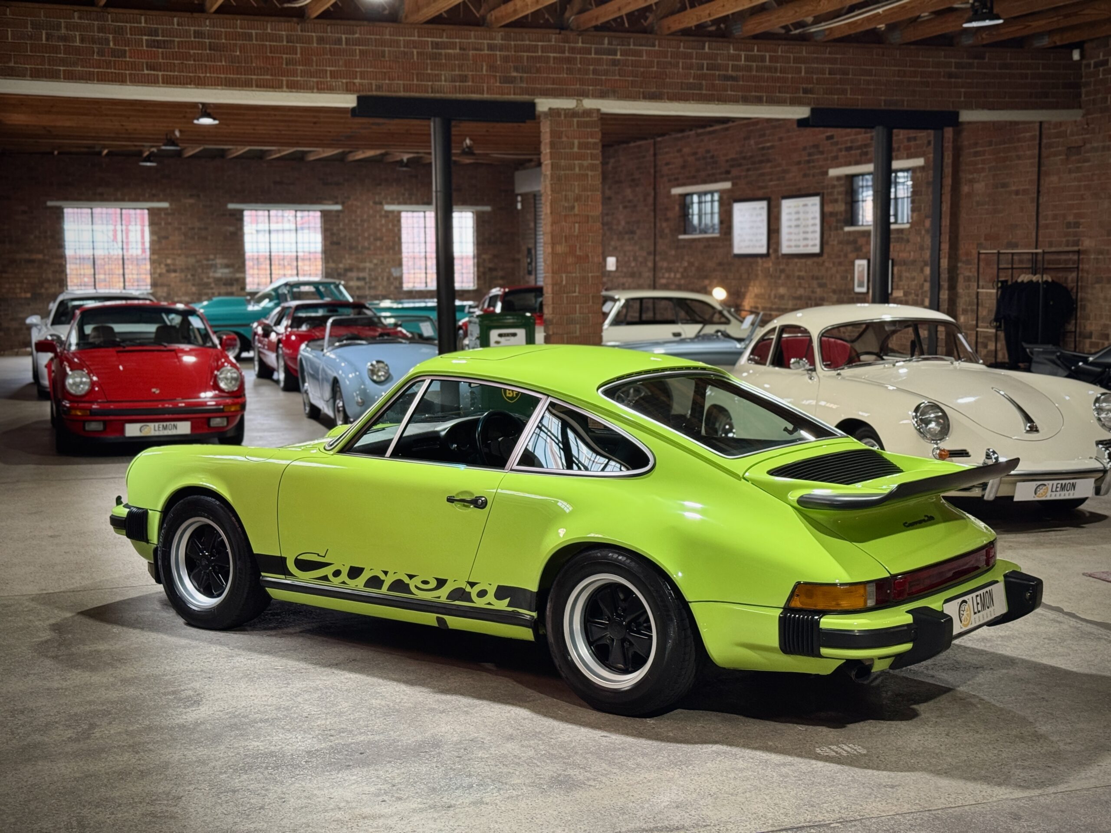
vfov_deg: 30.3
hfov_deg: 39.7
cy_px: 416
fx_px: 1541
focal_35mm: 48
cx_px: 556
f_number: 1.78
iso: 160
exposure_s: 1/50
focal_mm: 6.76
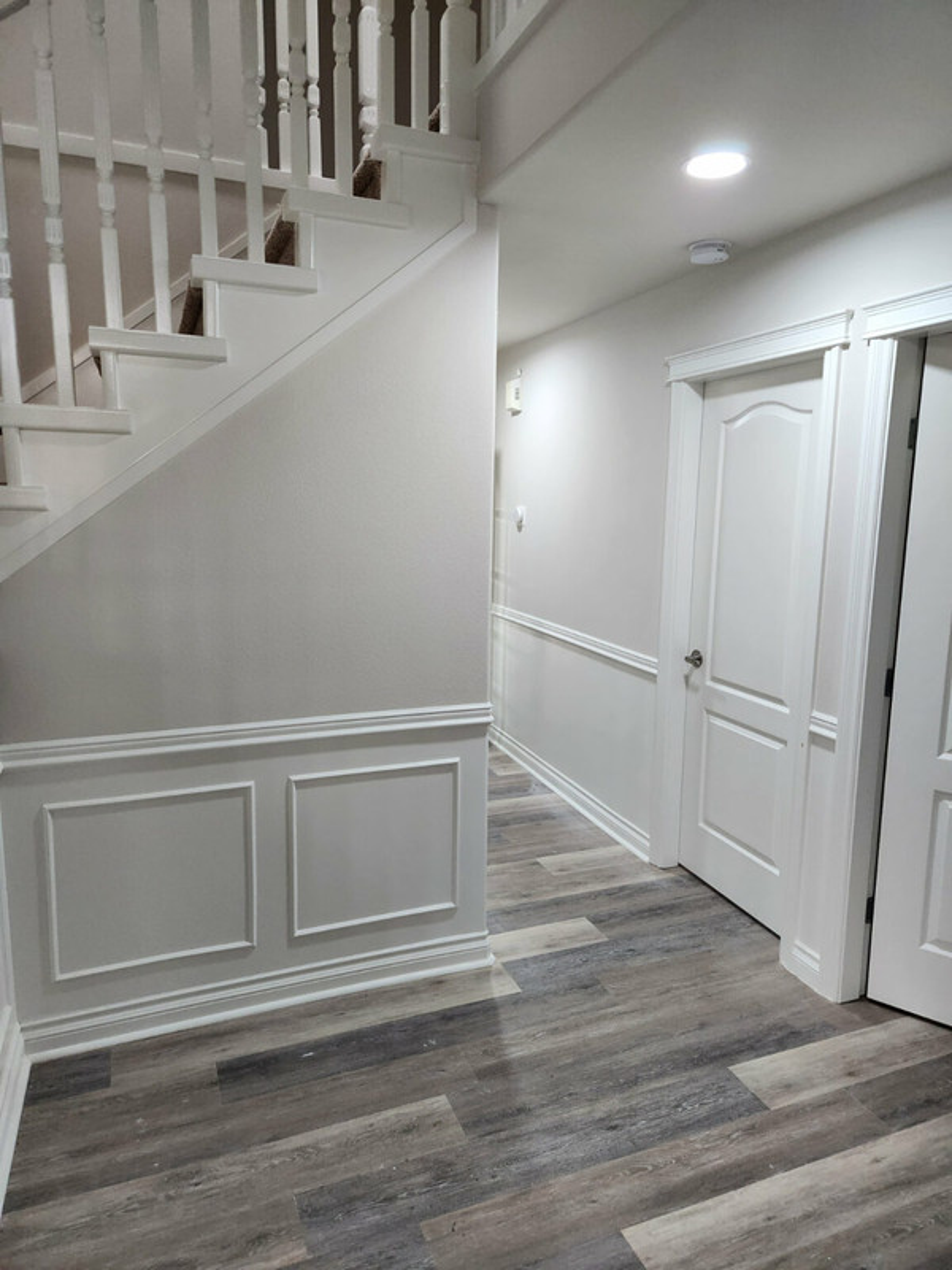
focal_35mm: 23
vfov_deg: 73.9
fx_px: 843
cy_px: 635
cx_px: 476
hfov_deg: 58.9
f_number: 1.8
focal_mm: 5.4
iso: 200
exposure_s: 1/120
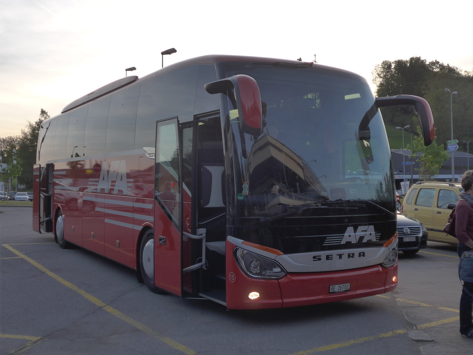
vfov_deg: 35.1
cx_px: 236
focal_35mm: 41
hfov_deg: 45.8
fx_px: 560
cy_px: 178
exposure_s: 1/640
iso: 160
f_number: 2.6
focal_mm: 8.4
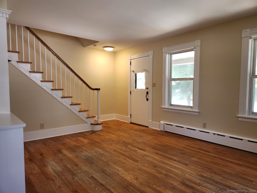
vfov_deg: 58.9
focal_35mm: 23
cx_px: 128
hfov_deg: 73.9
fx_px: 171
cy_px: 96
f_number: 1.8
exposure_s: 1/120
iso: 100
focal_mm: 5.4
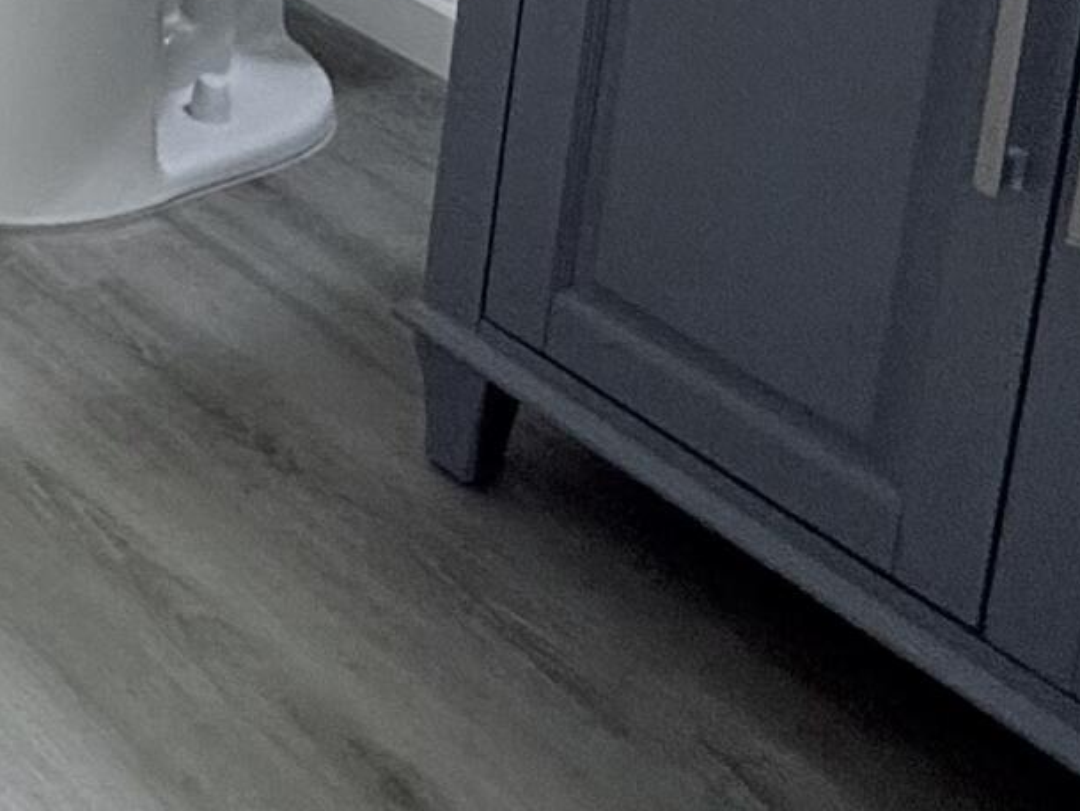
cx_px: -718
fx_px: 2153
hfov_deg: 21.4
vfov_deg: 16.7
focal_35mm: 69
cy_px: -756
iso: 160
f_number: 2.2
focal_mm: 2.22
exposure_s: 1/120
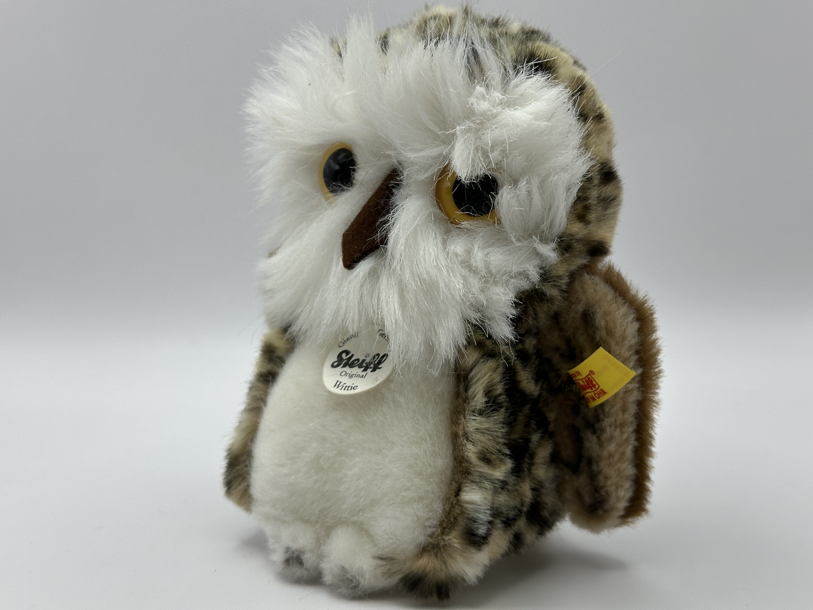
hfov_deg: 39.7
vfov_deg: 30.3
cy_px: 305
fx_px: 1127
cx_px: 406
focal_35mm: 48
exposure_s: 1/243
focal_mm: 6.86
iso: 64
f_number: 1.78
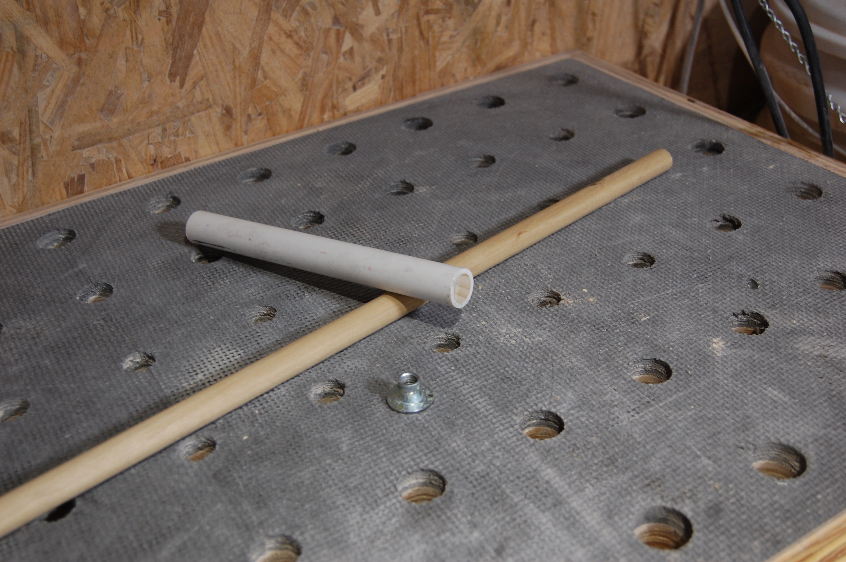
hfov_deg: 46.4
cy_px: 281
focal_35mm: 42
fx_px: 986
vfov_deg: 31.8
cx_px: 423
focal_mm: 28
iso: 400
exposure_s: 1/30
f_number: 4.2
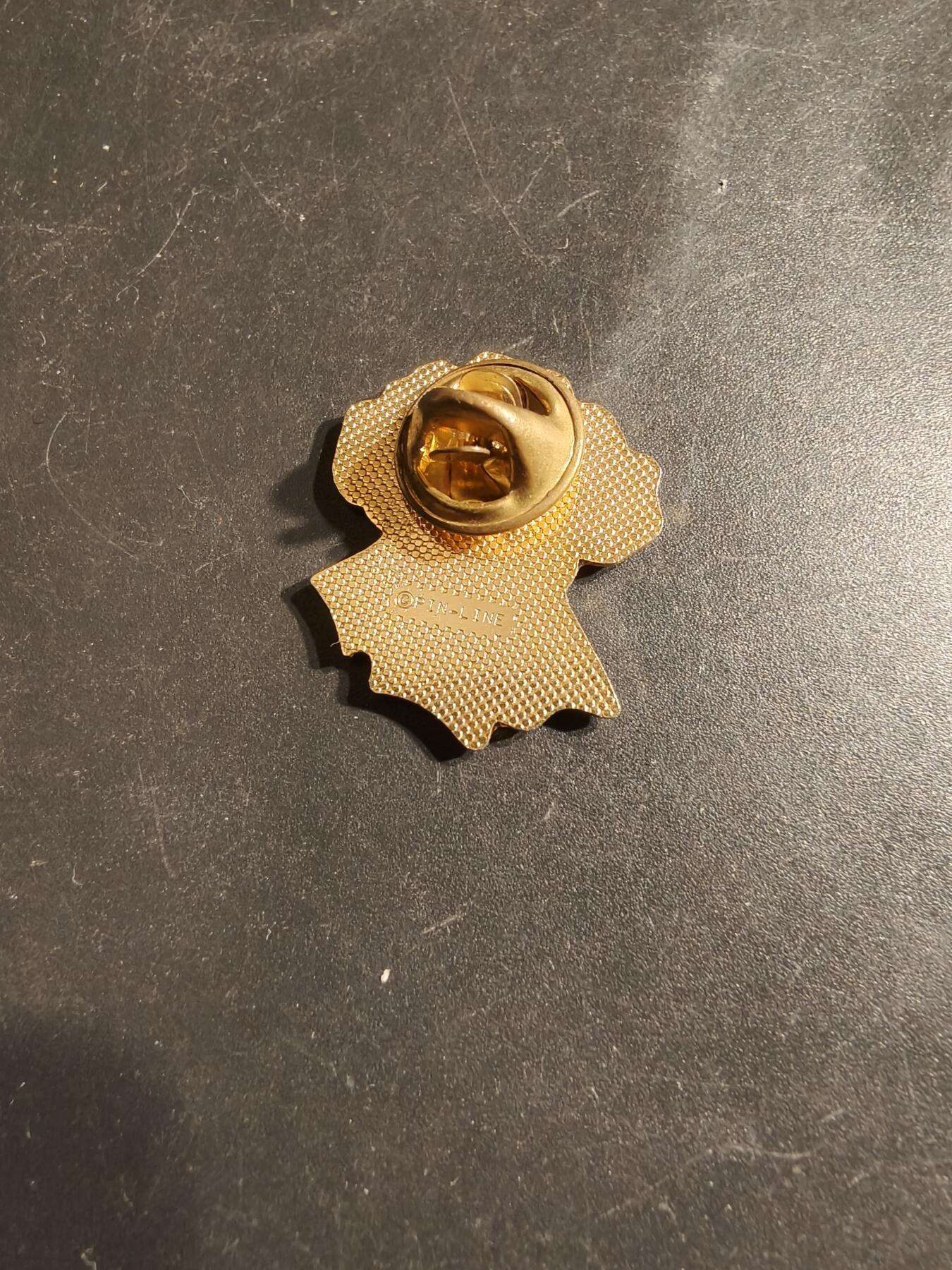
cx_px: 476
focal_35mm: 23
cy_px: 635
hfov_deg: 58.9
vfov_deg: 73.9
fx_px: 843
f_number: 2
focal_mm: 2.32
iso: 320
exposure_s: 1/50
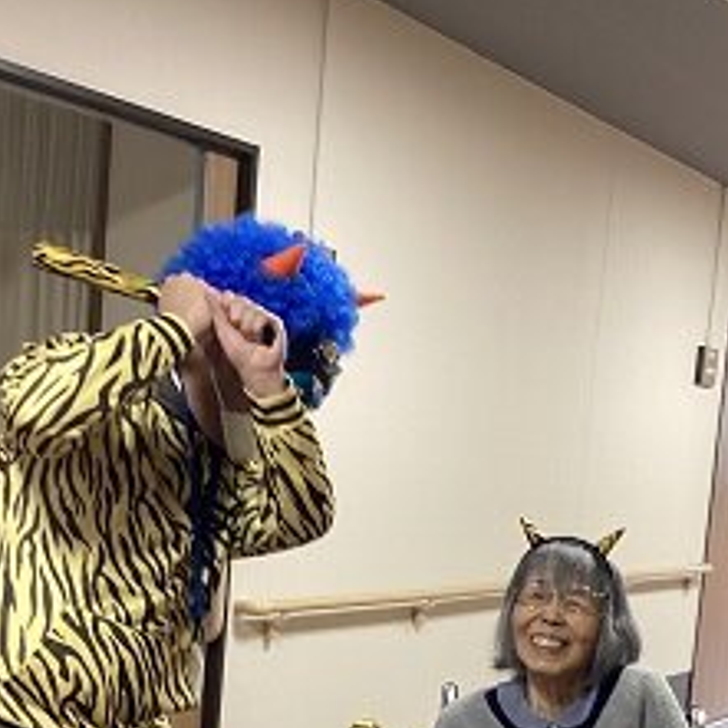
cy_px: 601
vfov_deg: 27.1
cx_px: 474
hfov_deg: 27.6
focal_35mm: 62
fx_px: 1475
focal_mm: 3.3
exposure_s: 1/60
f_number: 2.4
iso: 200
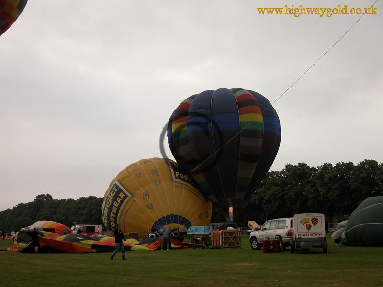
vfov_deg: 22.6
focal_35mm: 65
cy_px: 144
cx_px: 192
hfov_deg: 29.8
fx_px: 719
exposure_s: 1/98.8
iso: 100
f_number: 3.6
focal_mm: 16.8
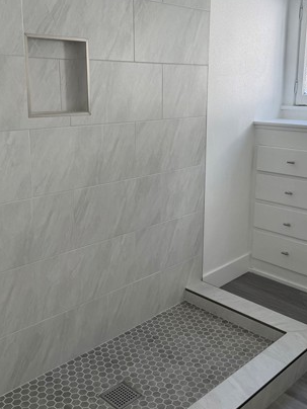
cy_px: 174
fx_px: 449
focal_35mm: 38
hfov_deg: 37.7
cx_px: 174
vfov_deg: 48.8
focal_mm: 6.76
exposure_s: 1/178
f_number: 1.78
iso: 80
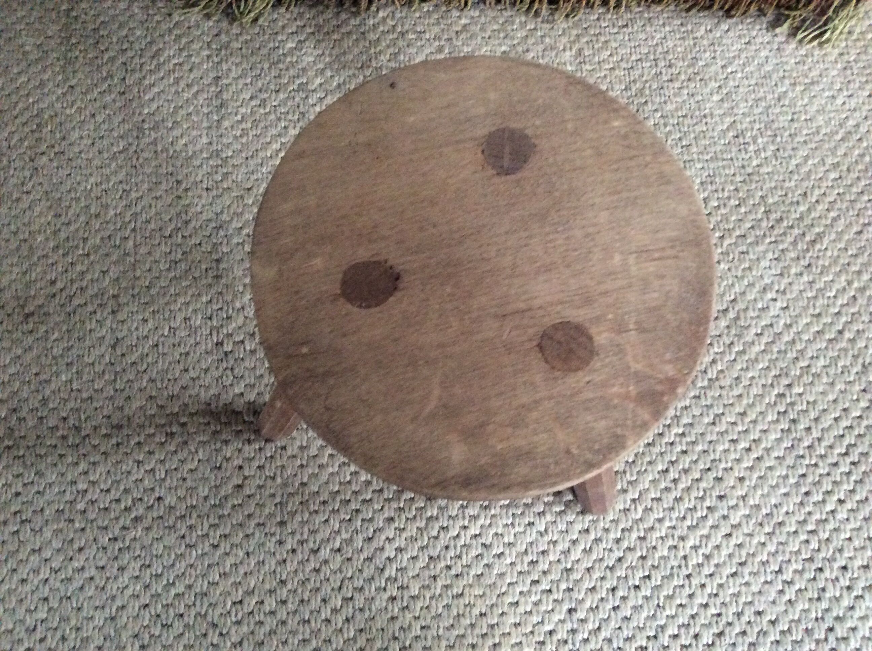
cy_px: 326
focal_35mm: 32
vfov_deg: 44.1
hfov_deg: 56.9
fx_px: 805
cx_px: 436
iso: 400
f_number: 2.4
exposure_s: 1/17
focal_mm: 3.3
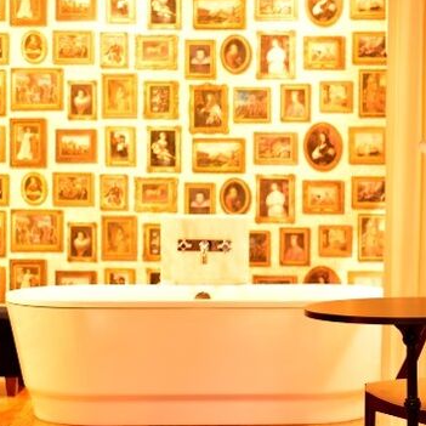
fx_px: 1337
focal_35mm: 96
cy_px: 207
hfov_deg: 18.1
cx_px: 266
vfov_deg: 18.1
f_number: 2.8
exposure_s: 1/2.5
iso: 320
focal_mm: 60
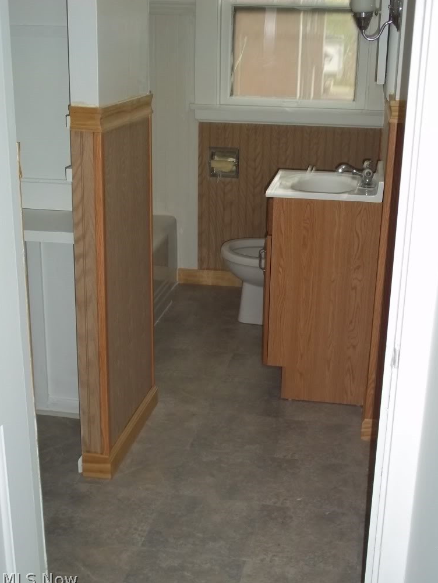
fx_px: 793
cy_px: 295
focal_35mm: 47
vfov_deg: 40.4
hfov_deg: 30.9
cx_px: 221
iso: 160
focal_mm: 8.2
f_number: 3.5
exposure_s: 1/40
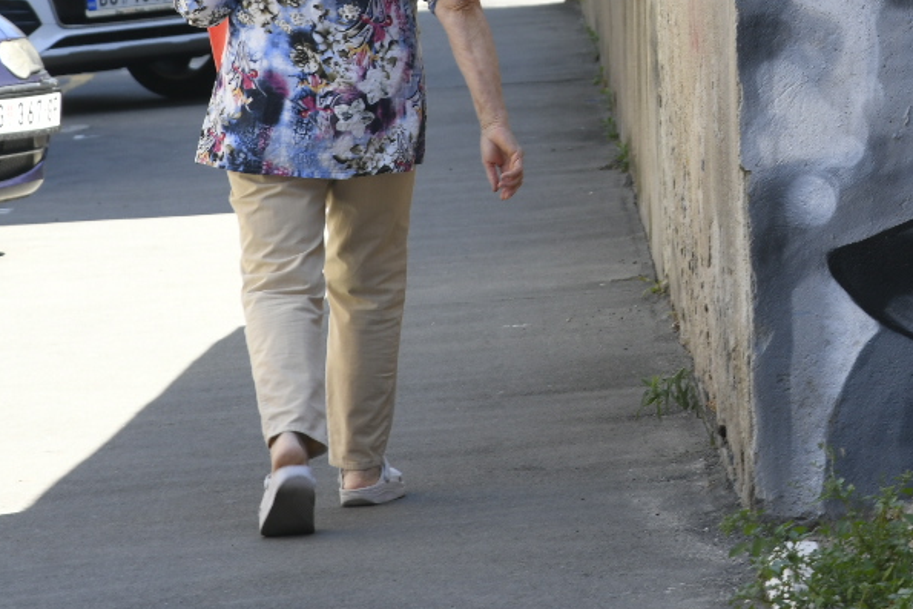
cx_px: 1033
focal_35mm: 286
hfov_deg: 7.2
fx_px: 7255
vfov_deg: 4.8
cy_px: -164
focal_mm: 105
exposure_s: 1/200
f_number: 7.1
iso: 400
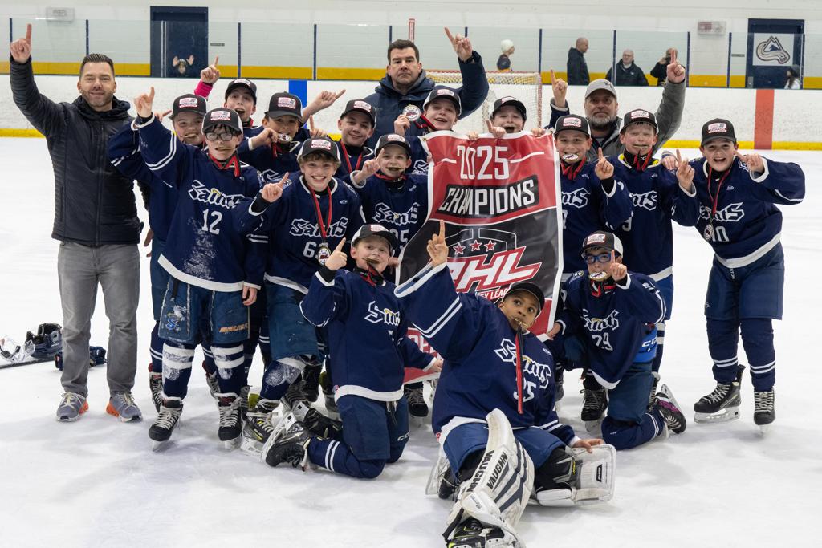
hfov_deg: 28.8
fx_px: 1598
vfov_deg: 19.5
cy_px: 274
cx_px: 411
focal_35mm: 70
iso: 4000
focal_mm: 70
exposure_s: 1/125
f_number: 8
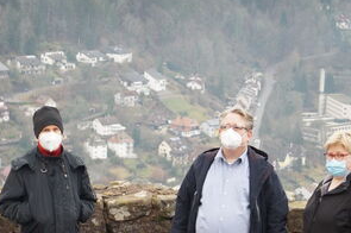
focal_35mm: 142
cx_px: 76
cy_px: 188
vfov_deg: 9.6
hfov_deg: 14.4
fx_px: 1383
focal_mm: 50
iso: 1250
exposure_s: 1/80
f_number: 5.6
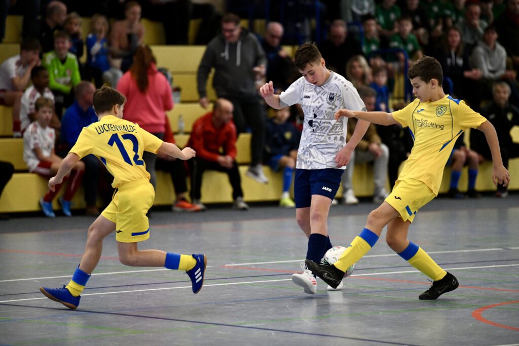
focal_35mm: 200
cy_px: 173
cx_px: 260
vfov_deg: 6.9
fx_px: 2884
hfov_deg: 10.3
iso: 8000
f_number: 2.8
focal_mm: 200
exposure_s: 1/1600
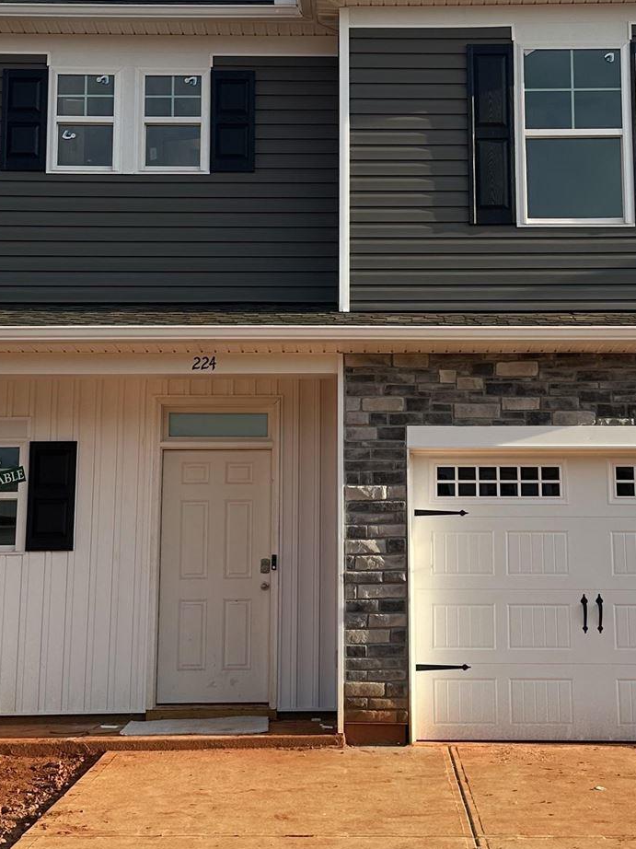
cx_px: 370
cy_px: 367
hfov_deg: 24.4
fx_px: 1471
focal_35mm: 60
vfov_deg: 32.1
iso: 80
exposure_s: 1/2882
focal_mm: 6.86
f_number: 1.78
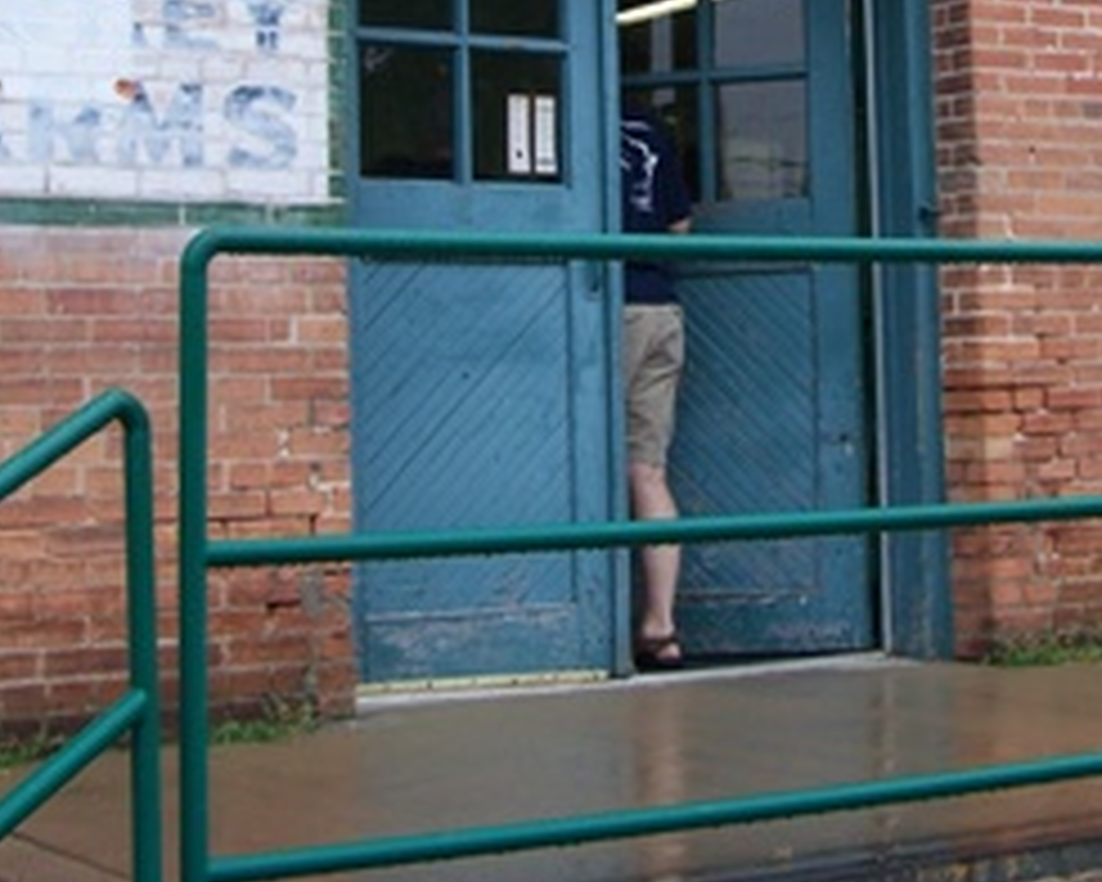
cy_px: 22
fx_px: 2544
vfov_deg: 19.2
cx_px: 726
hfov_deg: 24.3
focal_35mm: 78
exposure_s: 1/160
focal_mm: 6.3
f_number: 2.8
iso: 80
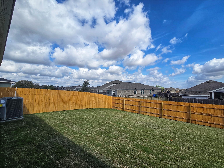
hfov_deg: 106.2
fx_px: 84
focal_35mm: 13
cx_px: 112
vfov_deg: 89.9
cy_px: 84
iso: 50
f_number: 2.2
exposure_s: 1/2797
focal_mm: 2.2
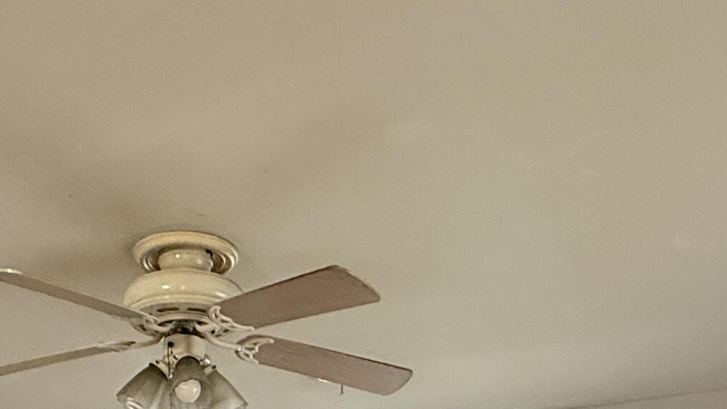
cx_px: 209
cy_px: 754
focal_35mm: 45
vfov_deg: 19.3
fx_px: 867
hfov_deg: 44.4
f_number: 2.2
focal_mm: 2.22
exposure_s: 1/60
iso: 400
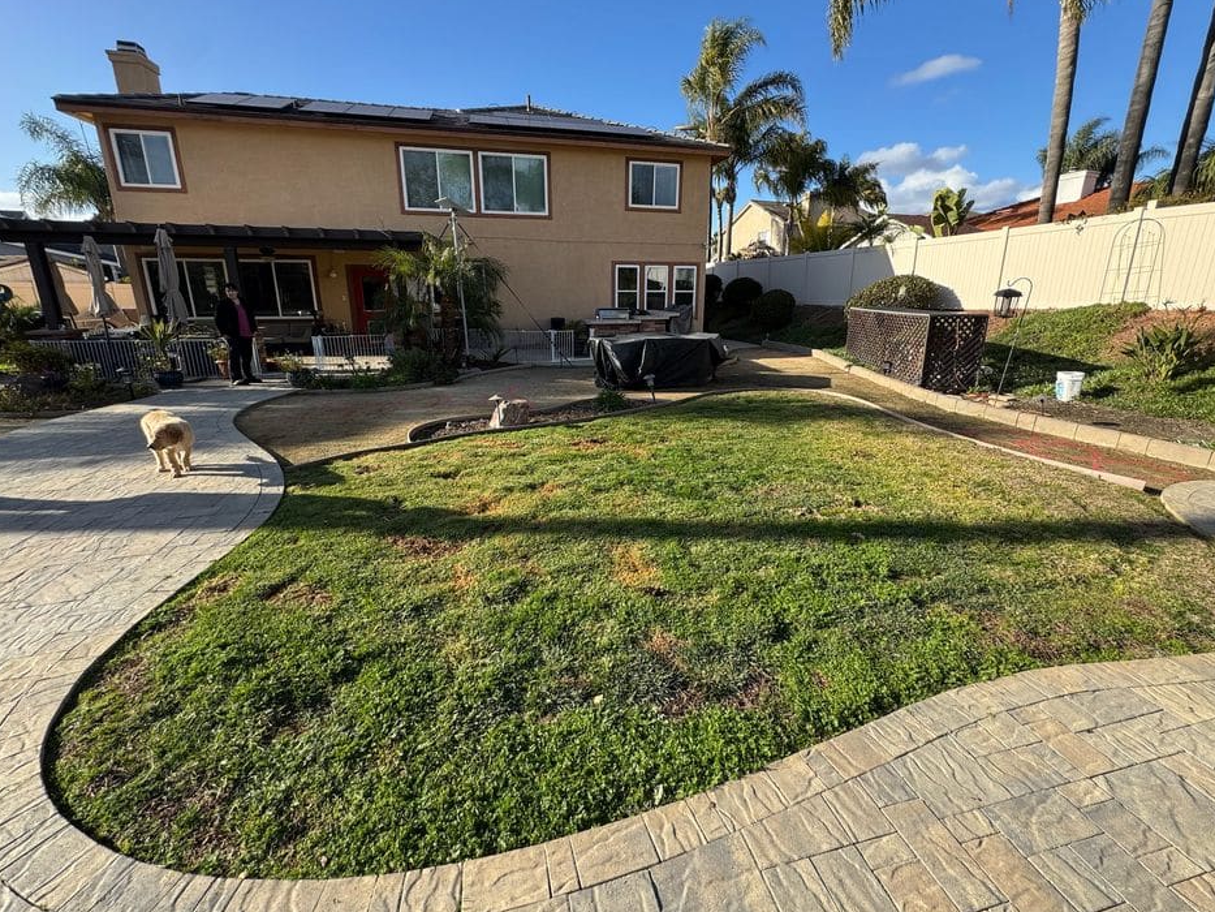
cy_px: 431
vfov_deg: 81.7
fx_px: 527
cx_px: 619
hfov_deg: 98.2
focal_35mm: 15
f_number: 2.2
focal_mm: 2.22
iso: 40
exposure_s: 1/631
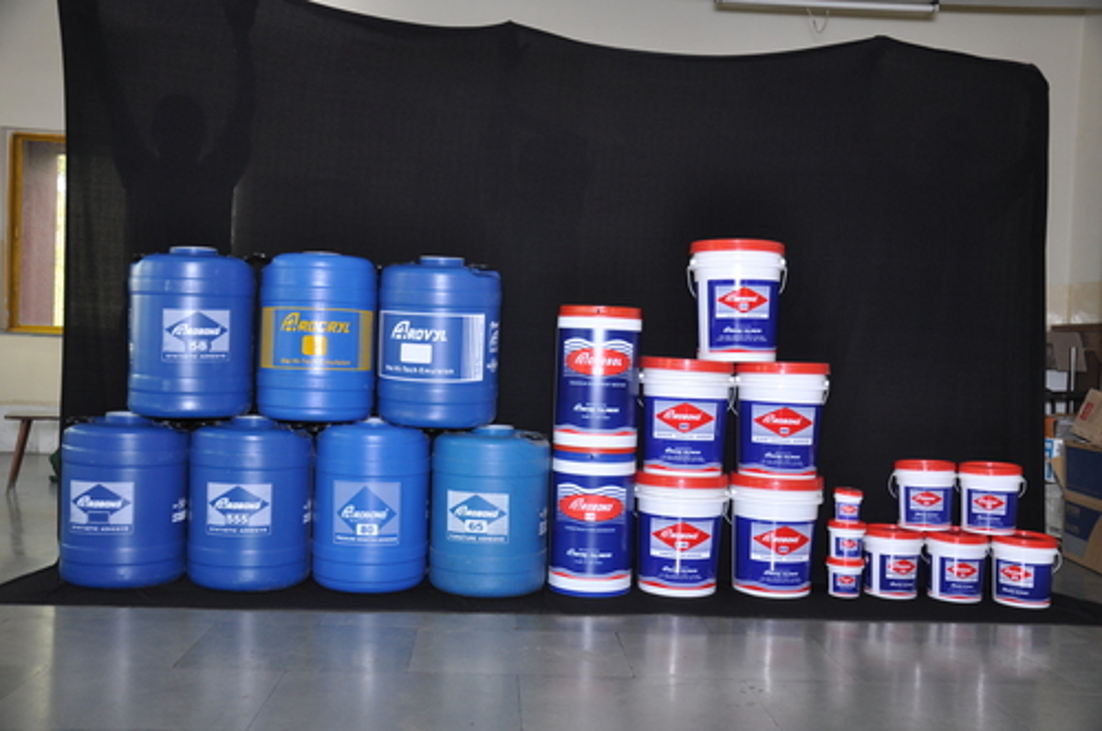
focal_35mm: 33
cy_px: 366
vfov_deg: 39.9
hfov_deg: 57.3
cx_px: 551
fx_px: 1009
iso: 500
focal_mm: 22
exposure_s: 1/160
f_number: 3.8
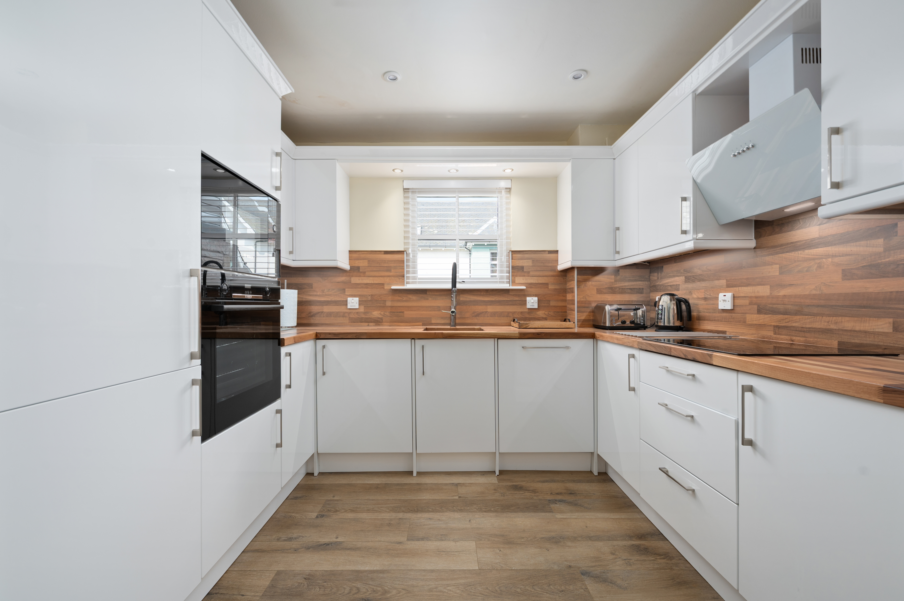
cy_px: 300
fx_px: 351
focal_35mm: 14
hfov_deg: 104.3
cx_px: 452
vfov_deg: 81.1
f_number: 8
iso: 200
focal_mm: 14
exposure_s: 1/13
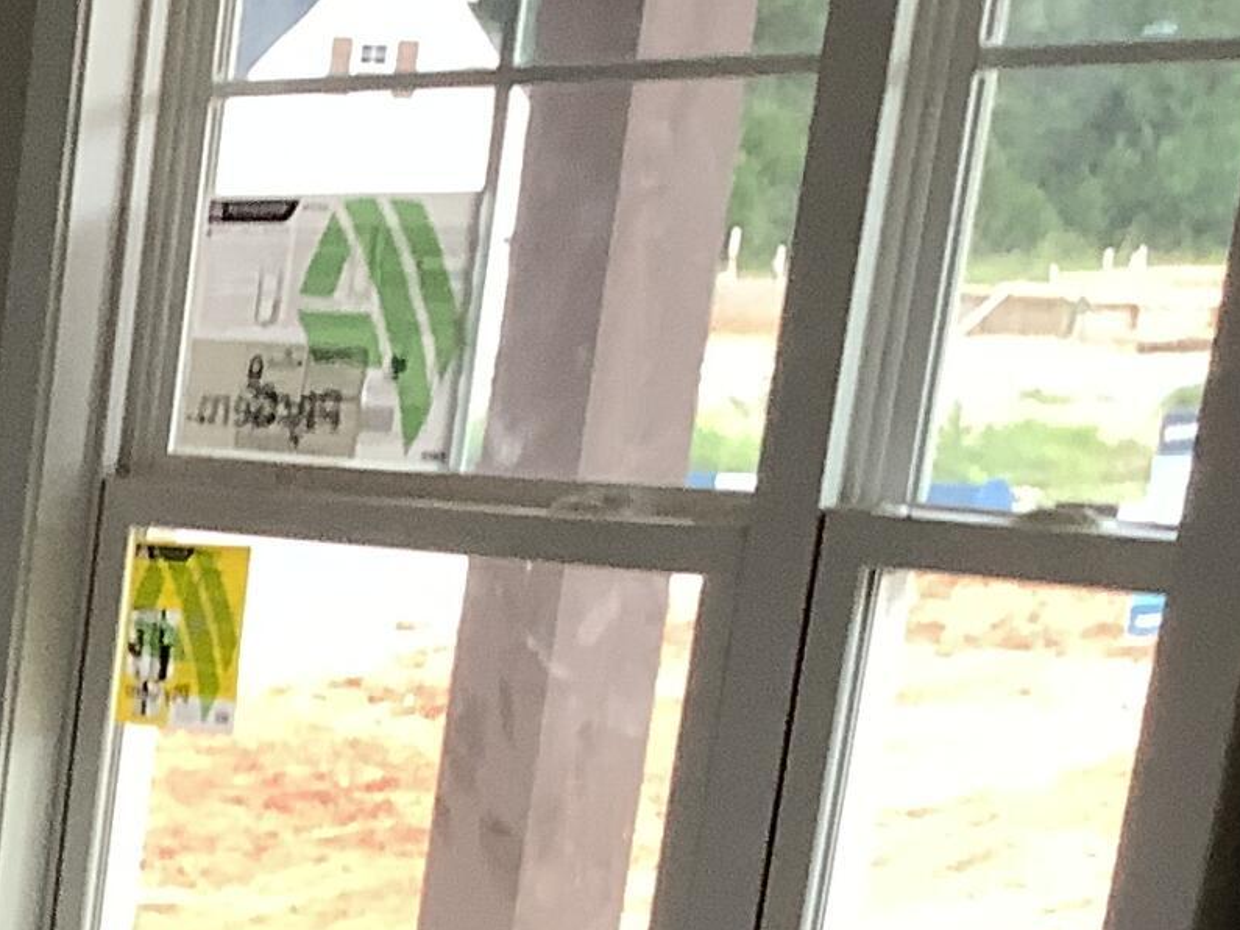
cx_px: -1020
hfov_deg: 14.7
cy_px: 1727
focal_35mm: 117
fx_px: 4190
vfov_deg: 11.6
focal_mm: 3.3
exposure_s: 1/60
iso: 80
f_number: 2.4
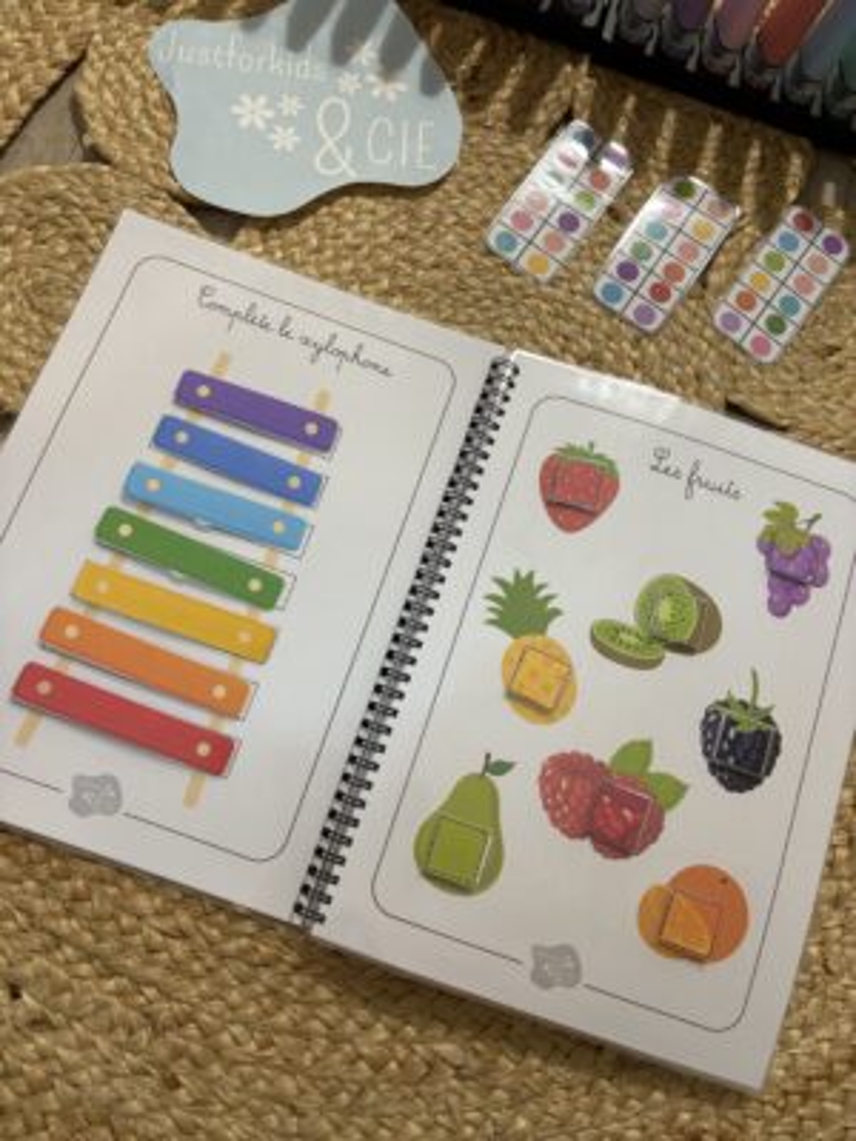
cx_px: 428
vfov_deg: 67.3
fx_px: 857
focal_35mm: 26
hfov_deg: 53.1
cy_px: 570
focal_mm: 5.96
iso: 250
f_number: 1.6
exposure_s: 1/60
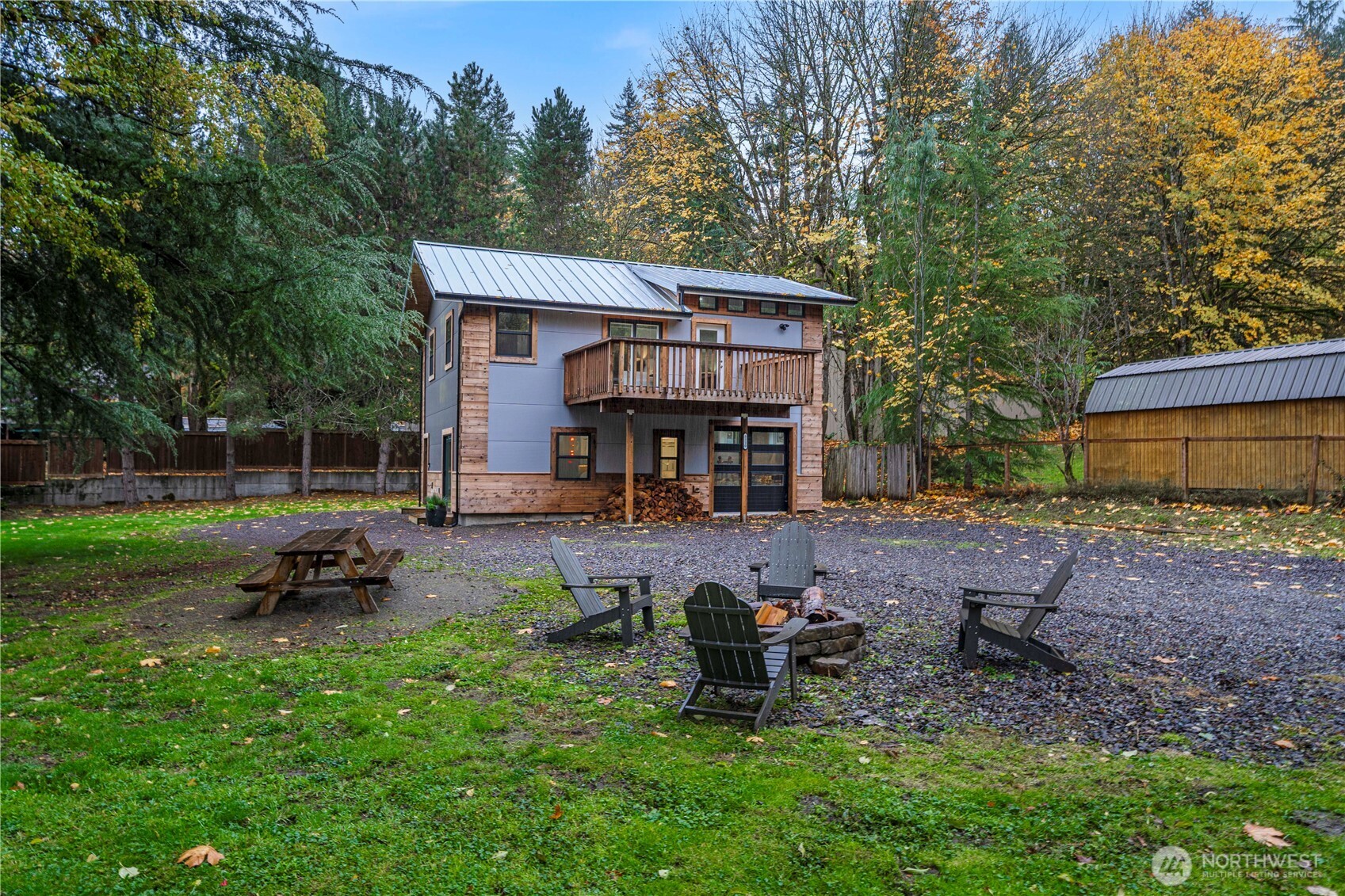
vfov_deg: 53.1
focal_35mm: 24
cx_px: 672
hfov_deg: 73.7
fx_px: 897
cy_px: 448
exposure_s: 1/30
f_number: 8
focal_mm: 24
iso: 250
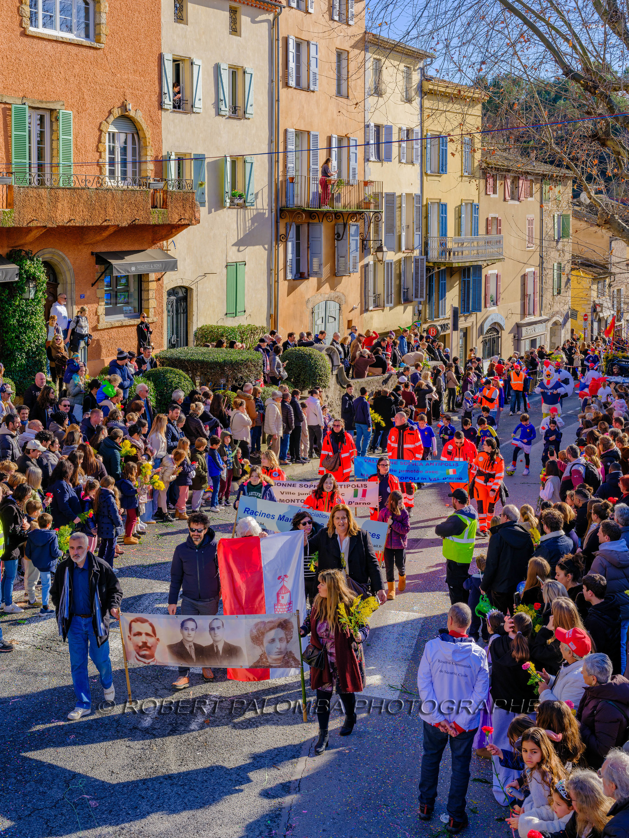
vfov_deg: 42.9
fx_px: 1066
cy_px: 419
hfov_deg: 32.9
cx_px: 314
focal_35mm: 44
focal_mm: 55
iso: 320
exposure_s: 1/125
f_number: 11
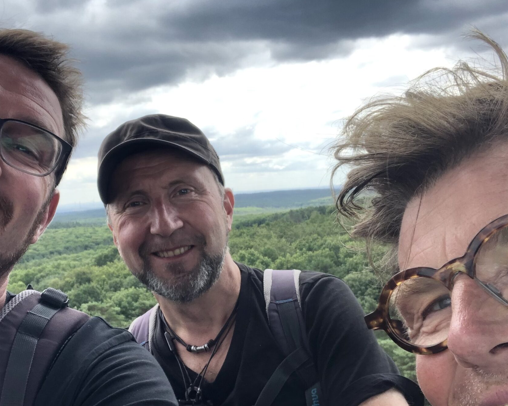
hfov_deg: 38.7
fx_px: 722
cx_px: 208
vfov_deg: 31.4
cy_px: 233
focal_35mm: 48
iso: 20
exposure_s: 1/146
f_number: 2.2
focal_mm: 2.87
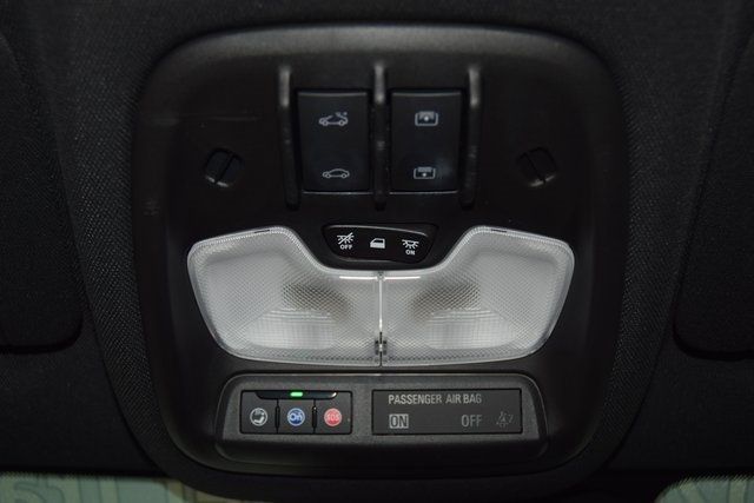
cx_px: 377
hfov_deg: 47.9
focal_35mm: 40
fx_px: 848
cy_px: 252
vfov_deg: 33.0
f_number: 3.8
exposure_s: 1/25
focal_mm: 27
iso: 280
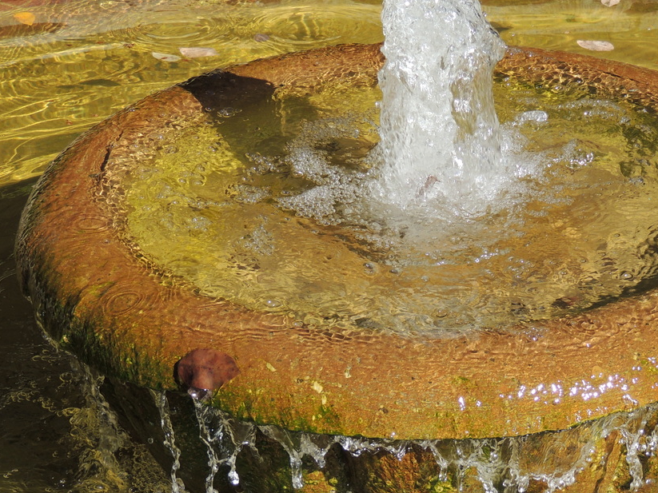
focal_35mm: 140
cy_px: 273
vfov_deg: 10.6
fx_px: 2661
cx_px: 418
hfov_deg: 14.1
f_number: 4.1
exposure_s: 1/500
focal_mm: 16
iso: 100
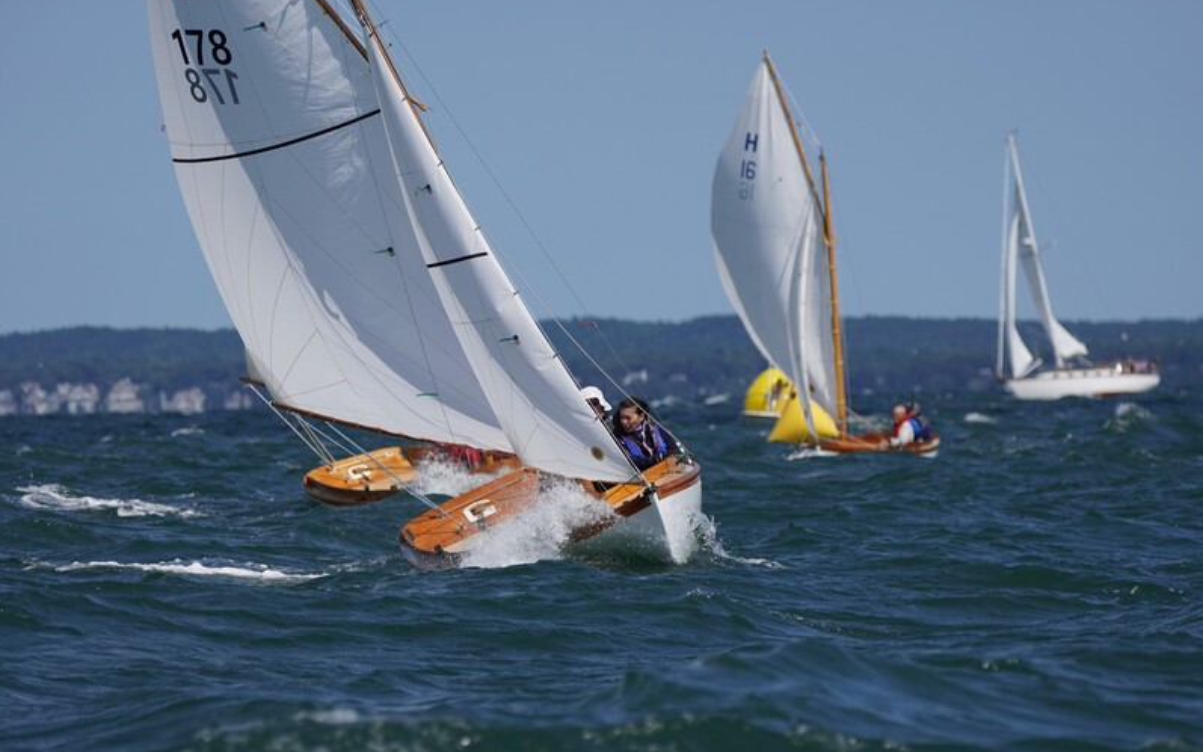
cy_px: 386
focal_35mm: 365
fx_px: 11966
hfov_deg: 5.8
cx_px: 601
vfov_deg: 3.6
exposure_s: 1/1600
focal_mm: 238
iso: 125
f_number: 5.6
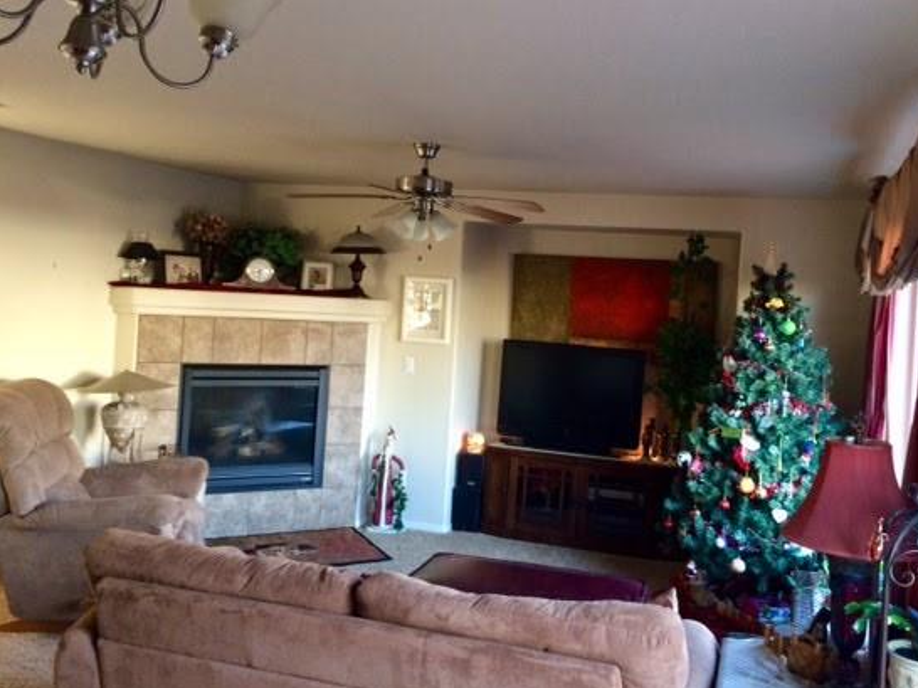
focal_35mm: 34
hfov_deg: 53.7
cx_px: 535
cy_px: 294
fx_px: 901
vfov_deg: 41.7
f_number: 2.2
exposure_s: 1/30
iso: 200
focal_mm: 4.15
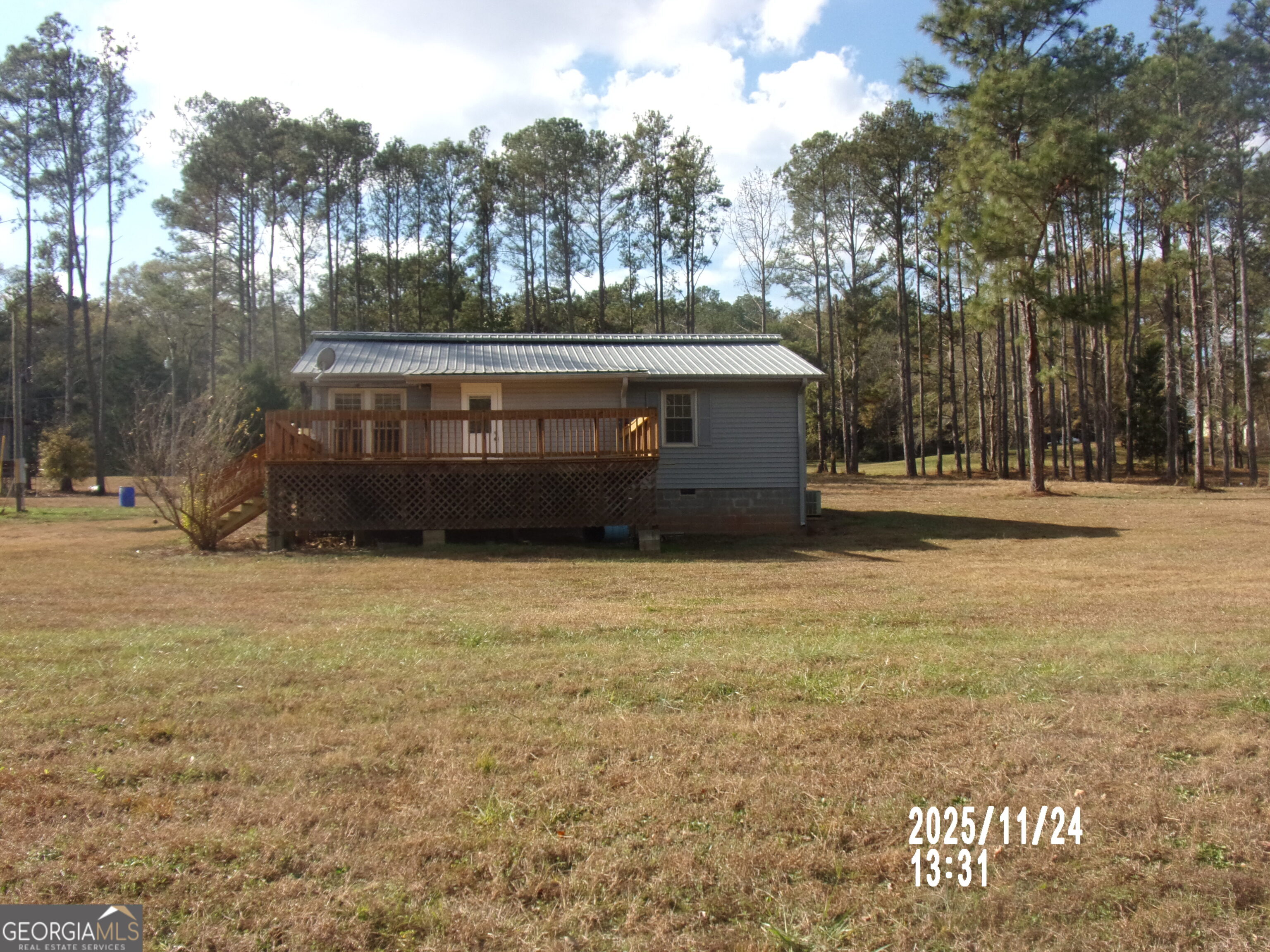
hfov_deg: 55.4
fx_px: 1211
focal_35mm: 33
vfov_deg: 42.9
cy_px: 476
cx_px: 635
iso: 80
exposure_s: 1/600
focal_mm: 5.9
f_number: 3.7
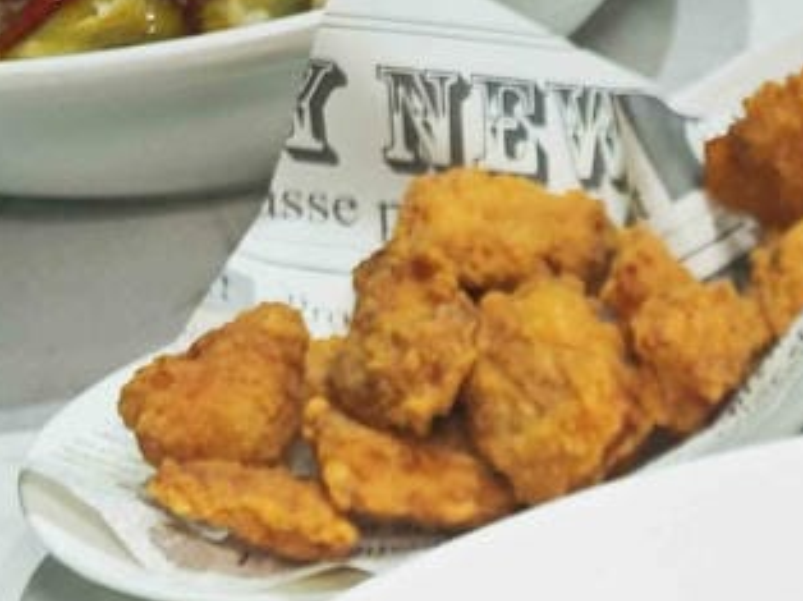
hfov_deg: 20.0
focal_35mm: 88
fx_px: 2040
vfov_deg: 14.8
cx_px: 1107
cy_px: 1064
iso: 500
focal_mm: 8.72
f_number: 2.8
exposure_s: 1/300
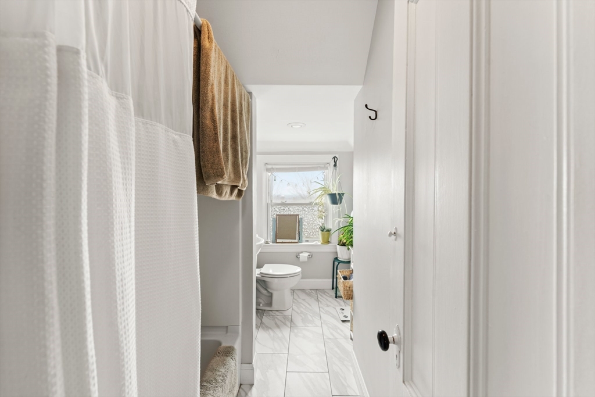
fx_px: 231
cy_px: 198
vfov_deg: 81.2
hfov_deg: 104.2
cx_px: 298
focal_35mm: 14
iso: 250
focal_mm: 14
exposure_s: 1/4
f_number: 7.1
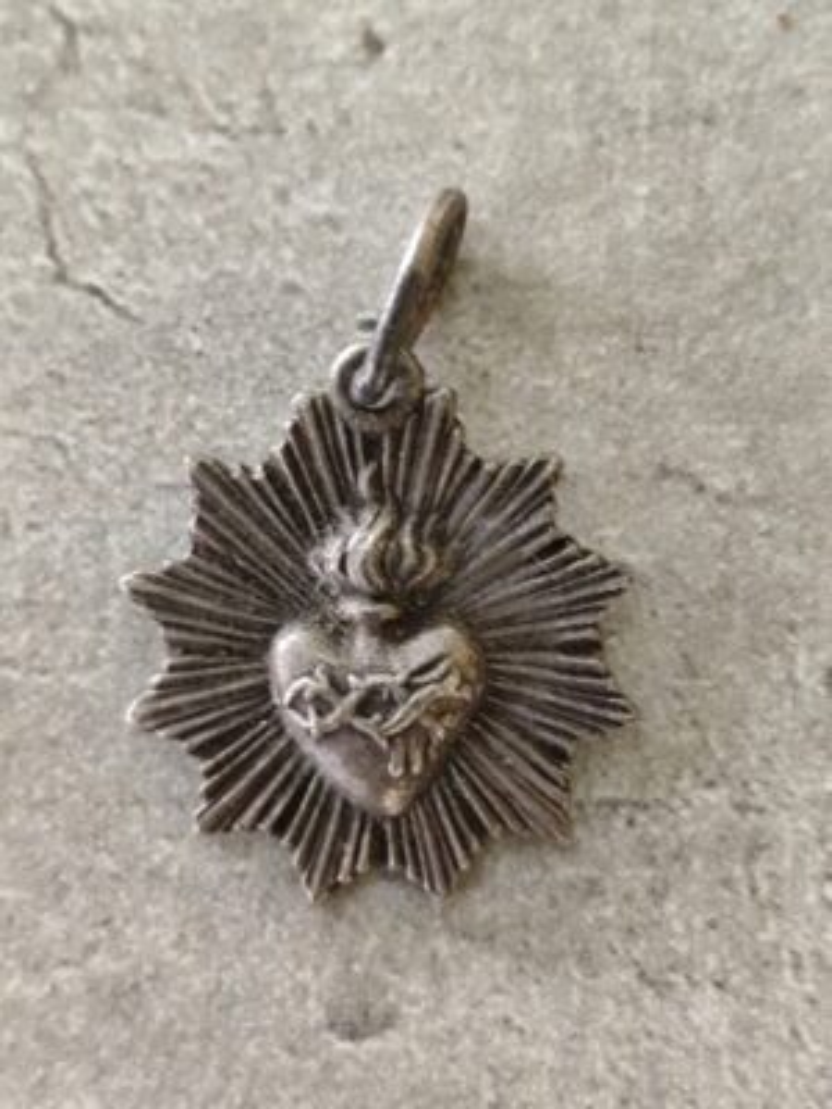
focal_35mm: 93
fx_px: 2980
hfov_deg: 15.9
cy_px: 554
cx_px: 416
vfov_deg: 21.1
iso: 1250
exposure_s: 1/25
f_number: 1.65
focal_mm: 6.19
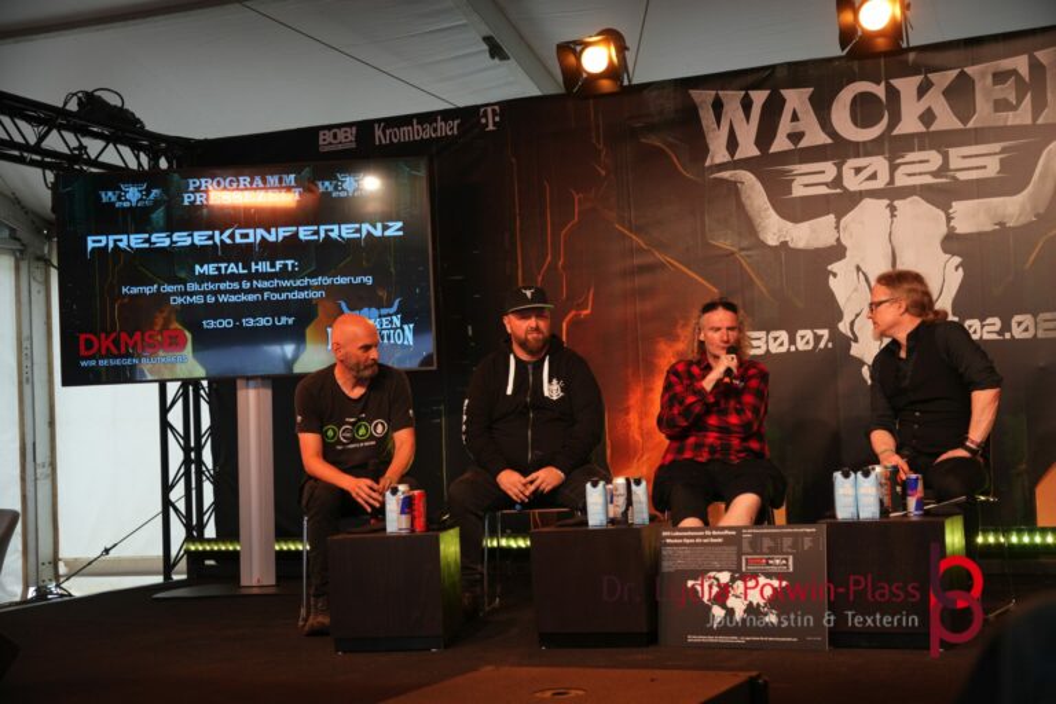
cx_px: 528
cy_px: 352
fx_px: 1496
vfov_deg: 26.5
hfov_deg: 38.9
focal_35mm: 51
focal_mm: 34
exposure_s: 1/60
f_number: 4
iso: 160
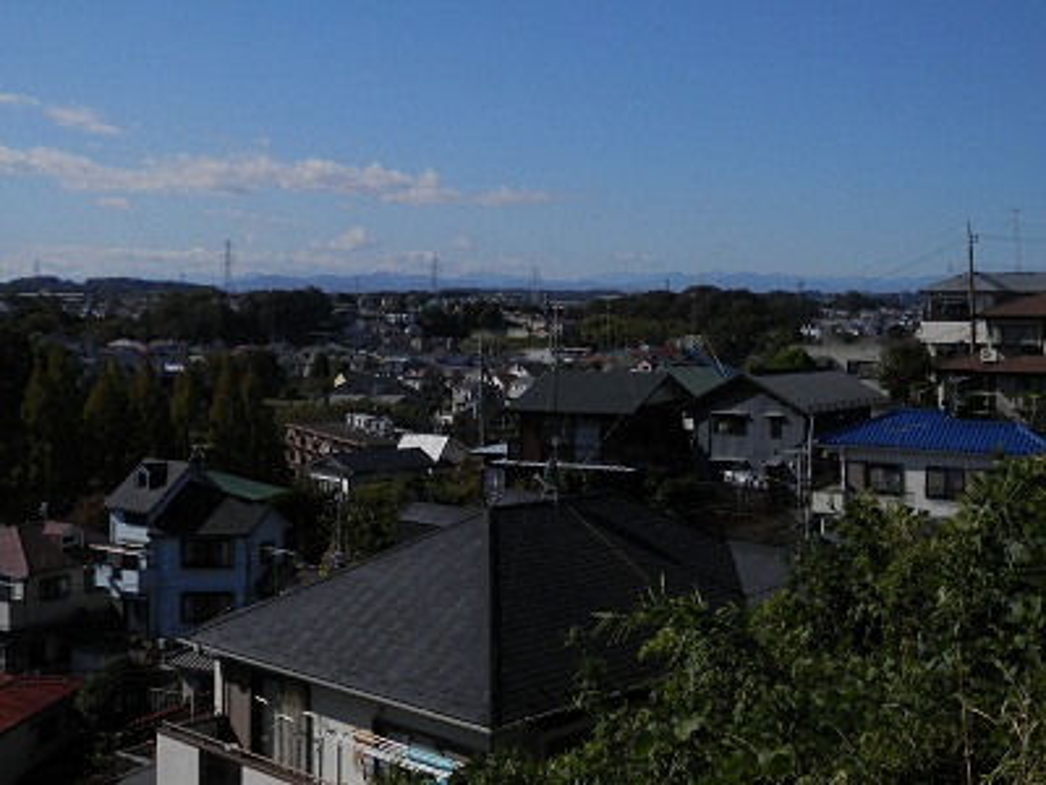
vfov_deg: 32.2
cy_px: 392
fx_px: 1360
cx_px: 523
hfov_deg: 42.1
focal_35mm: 45
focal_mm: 8
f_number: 10.8
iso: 80
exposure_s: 1/250
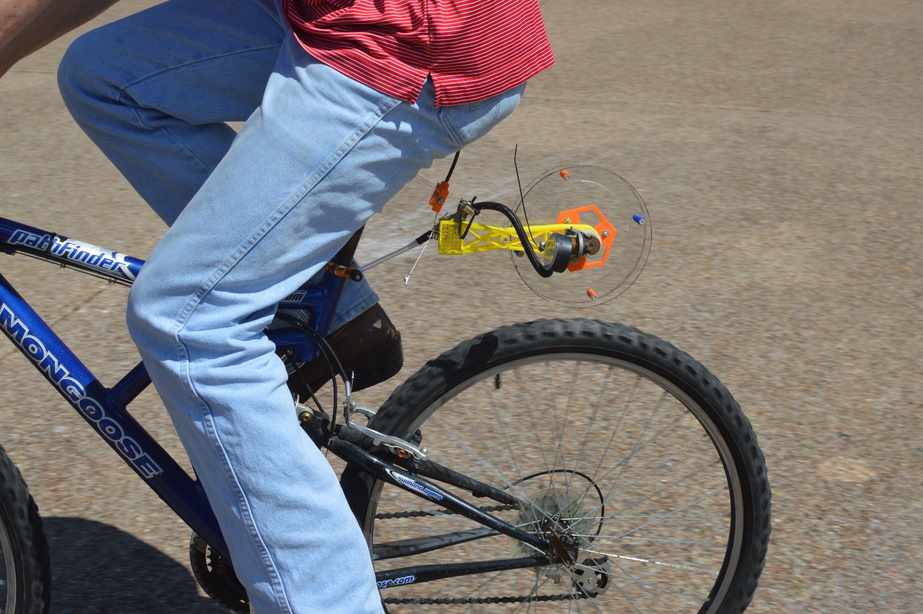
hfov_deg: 37.9
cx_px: 462
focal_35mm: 52
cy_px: 307
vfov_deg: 25.7
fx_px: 1345
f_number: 9
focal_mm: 35
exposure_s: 1/320
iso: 100
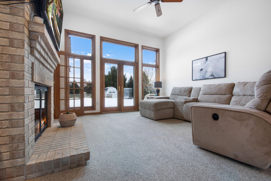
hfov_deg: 100.4
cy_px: 90
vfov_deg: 77.3
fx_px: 113
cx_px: 136
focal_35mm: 15
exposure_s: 1/6
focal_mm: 10
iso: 800
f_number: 11
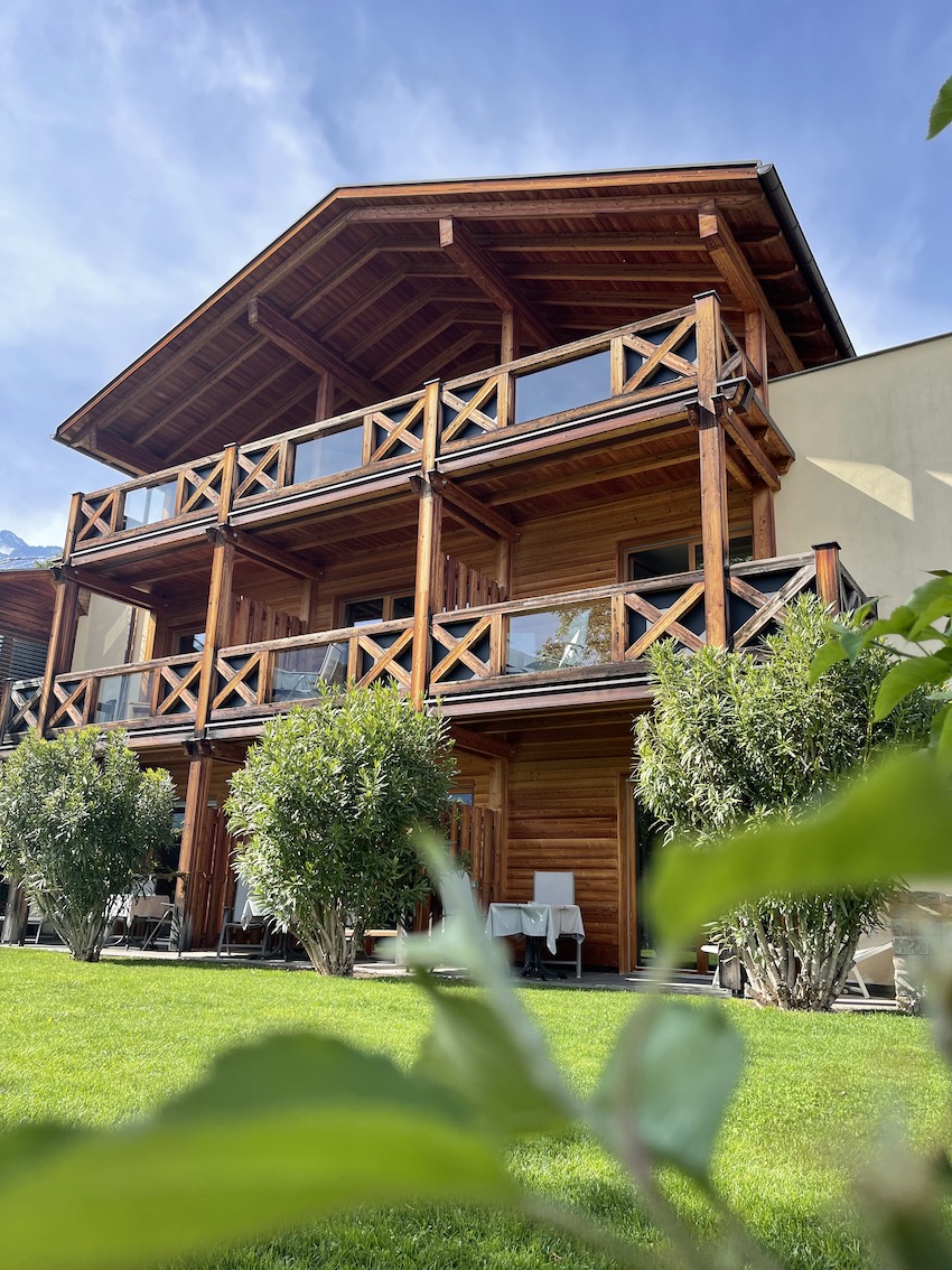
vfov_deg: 67.3
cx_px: 476
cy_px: 635
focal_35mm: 26
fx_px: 954
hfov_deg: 53.0
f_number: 1.6
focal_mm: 5.1
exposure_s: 1/1175
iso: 32
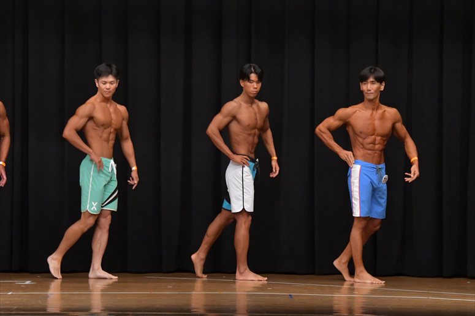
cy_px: 158
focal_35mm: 202
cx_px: 238
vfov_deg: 6.8
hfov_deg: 10.2
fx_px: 2664
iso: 6400
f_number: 5.6
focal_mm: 135
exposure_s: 1/400
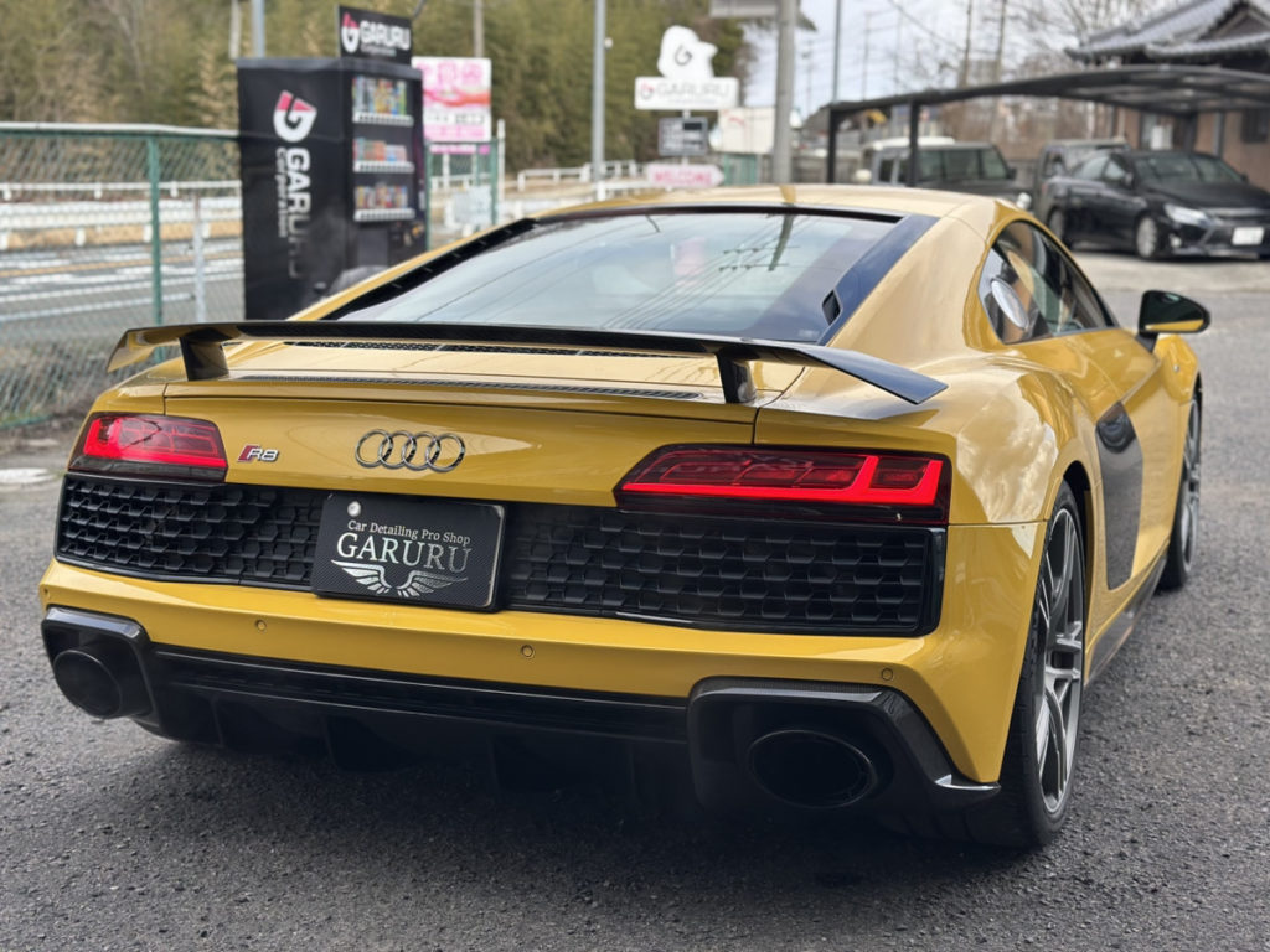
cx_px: 635
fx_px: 1761
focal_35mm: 48
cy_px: 476
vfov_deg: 30.3
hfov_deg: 39.7
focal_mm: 6.86
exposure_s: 1/1414
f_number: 1.78
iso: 80
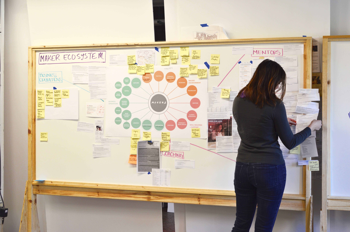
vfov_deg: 25.7
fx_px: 510
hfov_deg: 37.9
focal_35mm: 52
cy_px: 116
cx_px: 175
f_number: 4
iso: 200
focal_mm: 35
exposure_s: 1/60
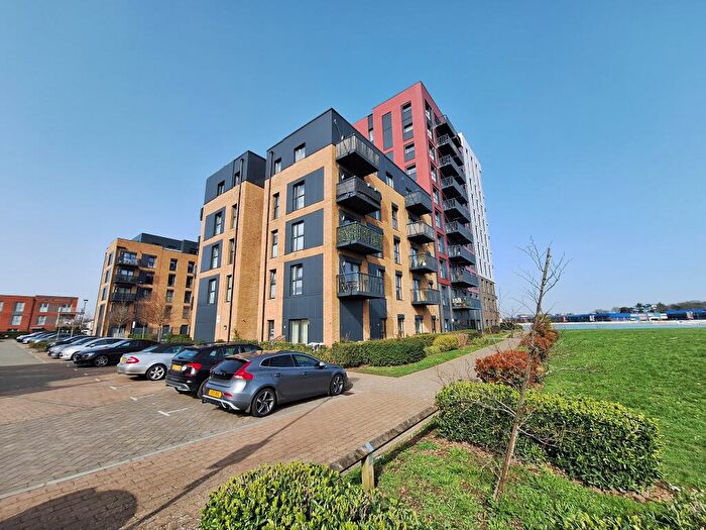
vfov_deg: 89.9
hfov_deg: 106.2
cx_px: 353
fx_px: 265
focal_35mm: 13
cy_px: 265
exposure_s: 1/999
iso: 40
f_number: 2.2
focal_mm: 1.74
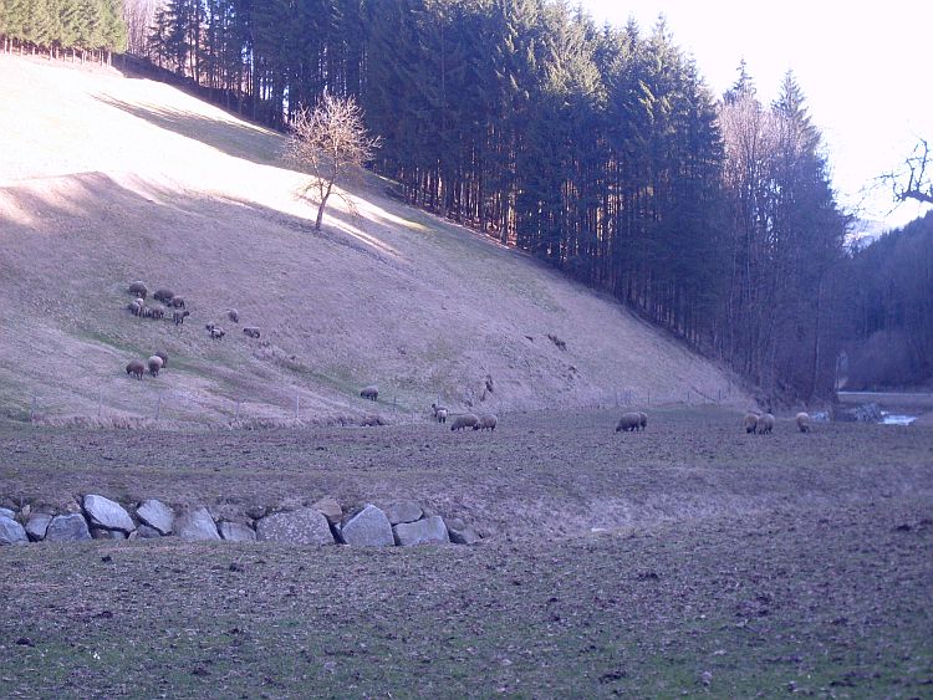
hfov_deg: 27.4
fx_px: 1914
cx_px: 466
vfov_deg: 20.7
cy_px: 350
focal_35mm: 71
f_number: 3.7
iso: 100
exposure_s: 1/90
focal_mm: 11.7
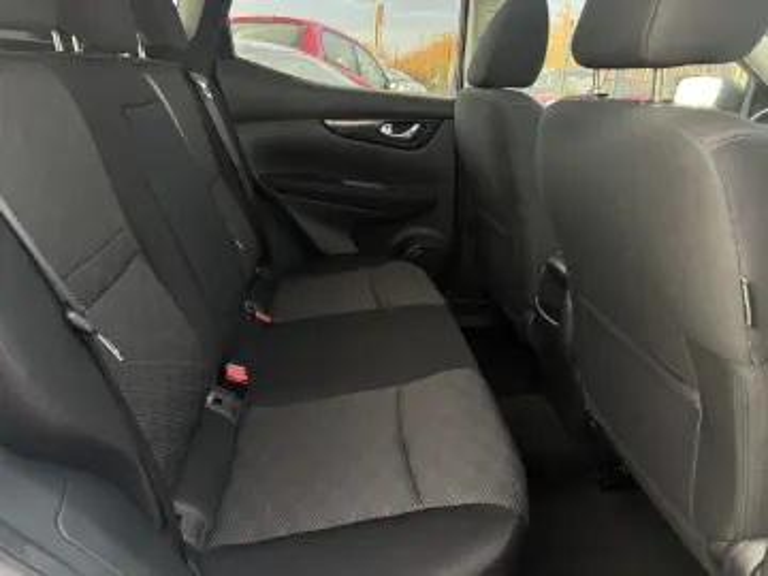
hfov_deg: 71.6
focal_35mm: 24
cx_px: 384
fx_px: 532
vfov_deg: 56.8
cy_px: 288
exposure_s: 1/60
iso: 500
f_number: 1.78
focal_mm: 6.76
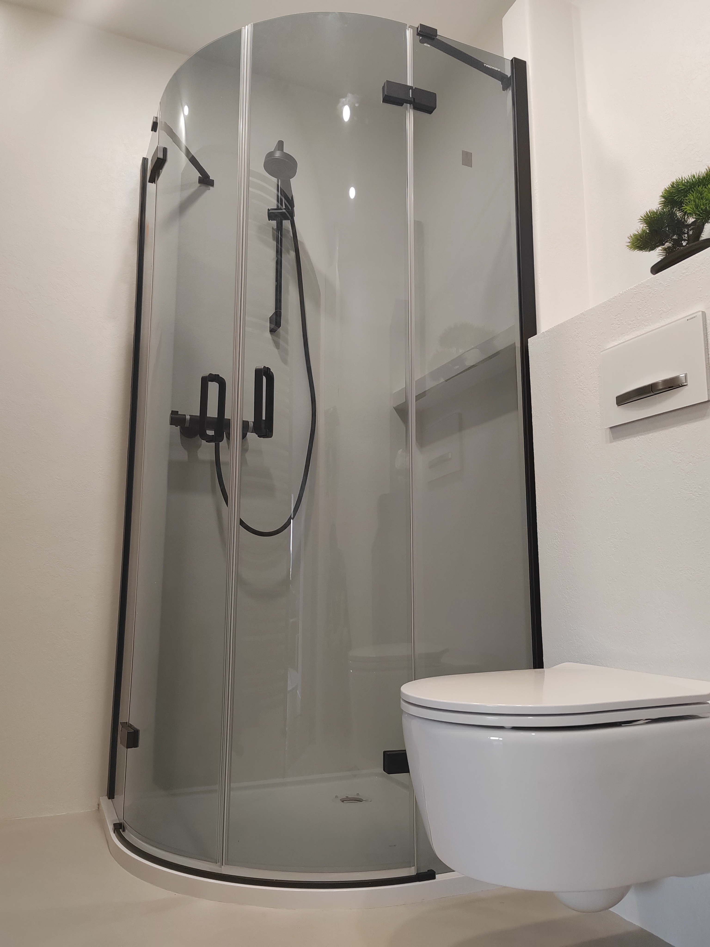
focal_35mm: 27
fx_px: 738
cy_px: 474
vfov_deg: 65.3
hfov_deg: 51.4
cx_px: 355
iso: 1000
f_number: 1.9
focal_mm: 5.52
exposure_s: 1/100
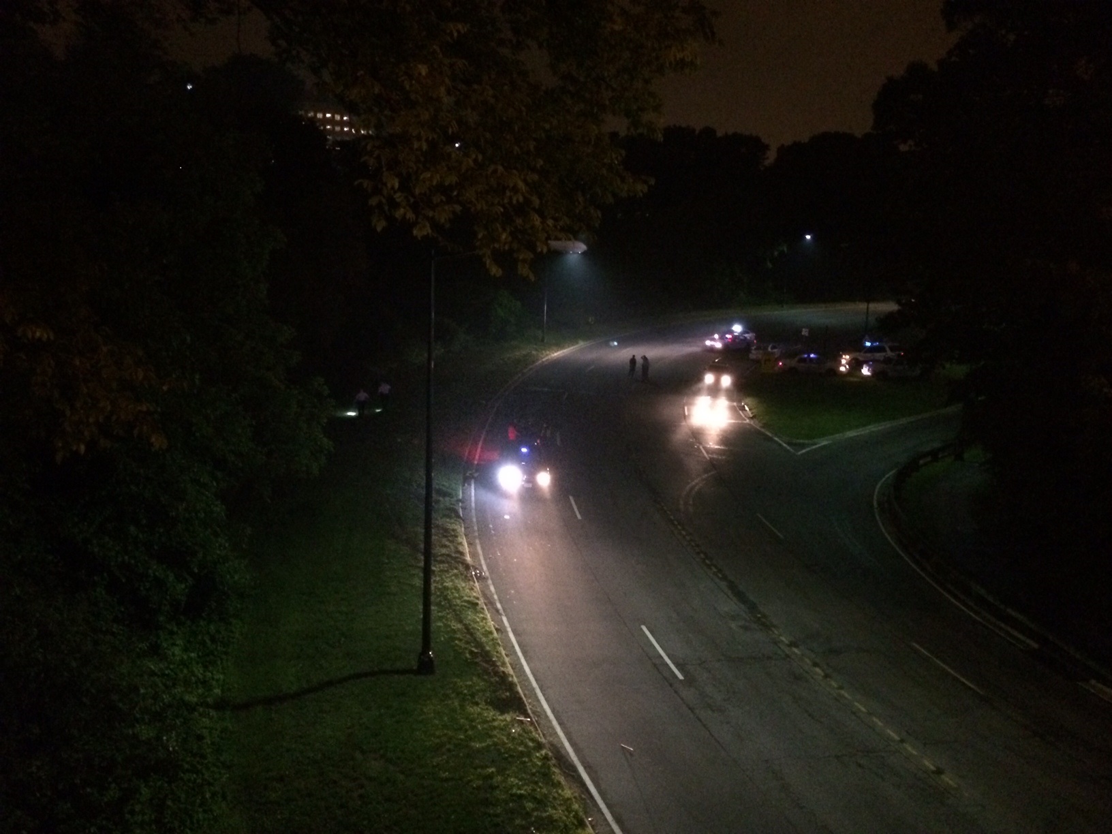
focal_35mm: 30
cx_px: 556
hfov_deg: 60.0
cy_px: 417
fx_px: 964
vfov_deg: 46.8
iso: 800
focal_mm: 4.12
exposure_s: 1/15
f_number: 2.2
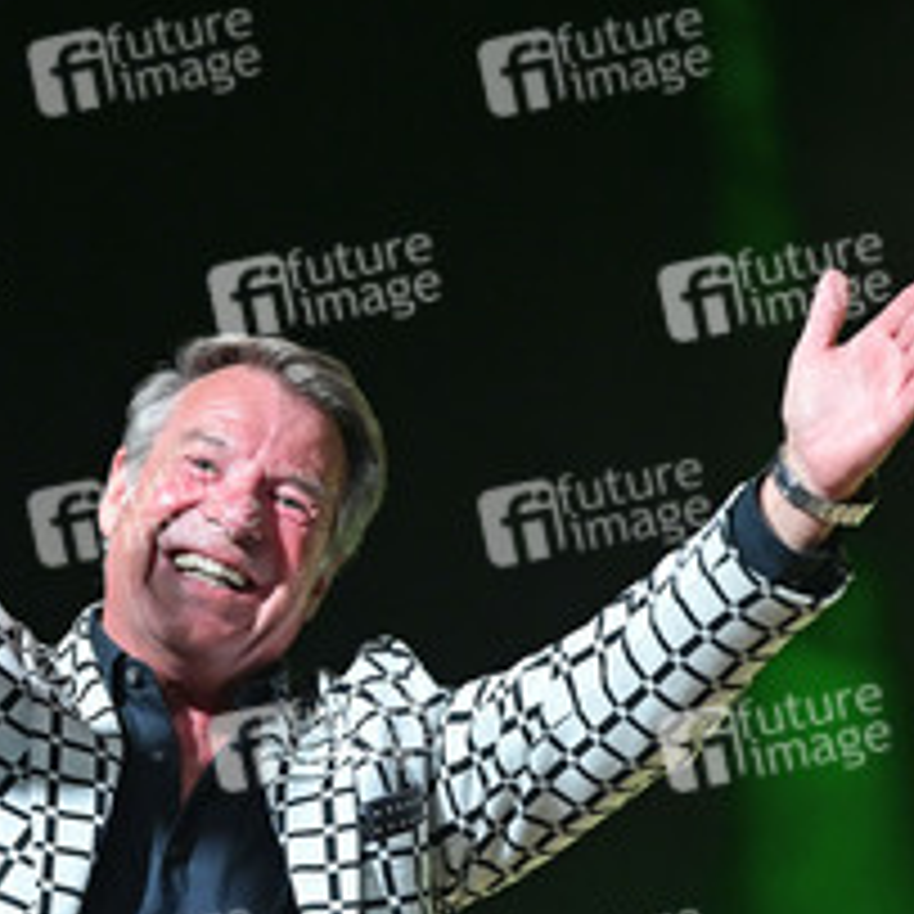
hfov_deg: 4.6
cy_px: 626
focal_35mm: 377
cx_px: 205
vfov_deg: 4.6
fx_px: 11262
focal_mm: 200
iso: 2500
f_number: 3.5
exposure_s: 1/400
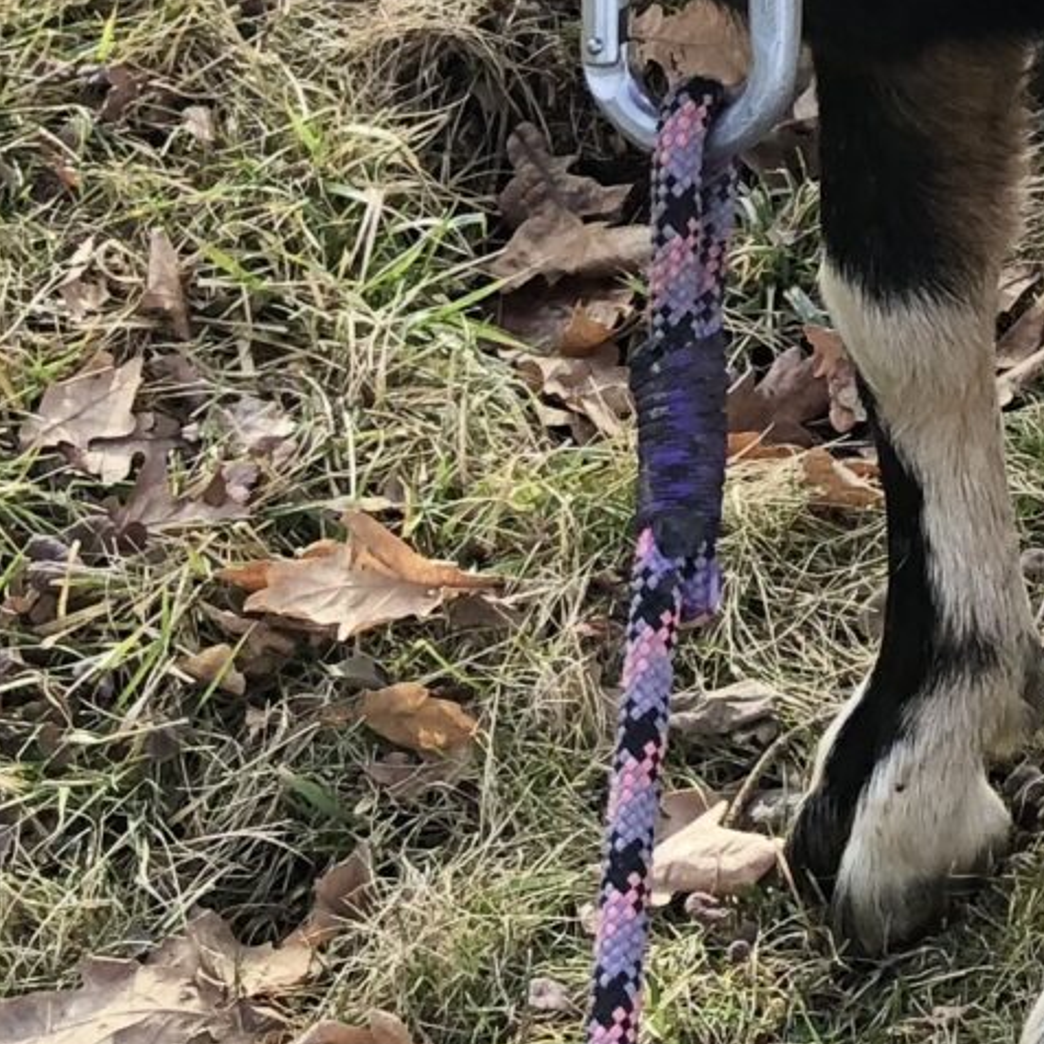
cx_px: 1777
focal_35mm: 133
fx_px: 4538
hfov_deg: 12.2
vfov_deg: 11.9
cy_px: -956
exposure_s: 1/145
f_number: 1.8
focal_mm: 4
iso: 20
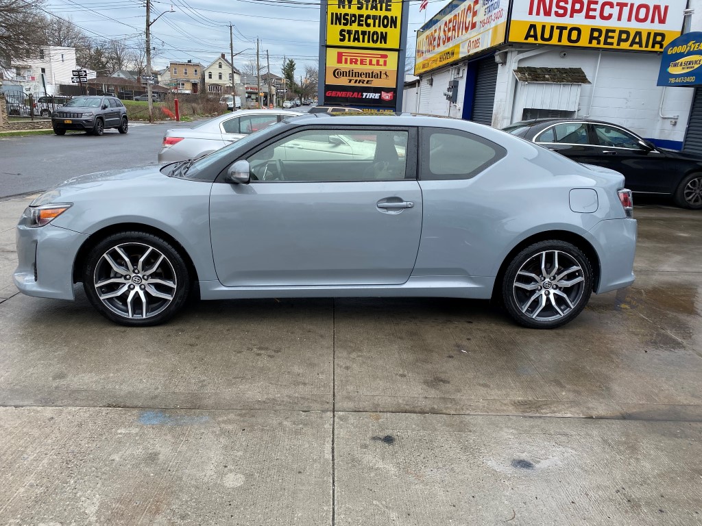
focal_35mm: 26
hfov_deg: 67.3
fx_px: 527
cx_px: 351
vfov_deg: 53.1
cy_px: 263
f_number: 1.8
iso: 32
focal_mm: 4.25
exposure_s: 1/822
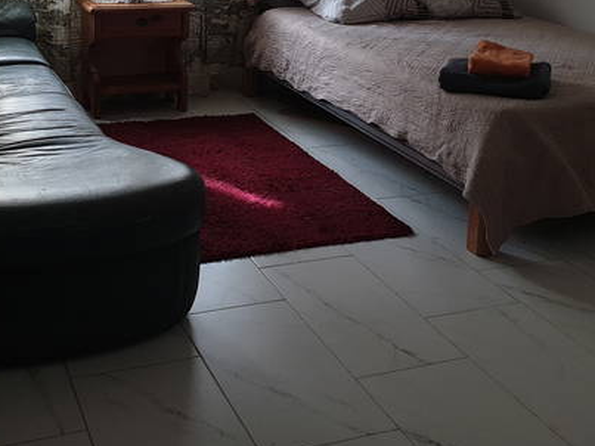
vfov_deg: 27.4
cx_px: 258
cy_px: 38
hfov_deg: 37.4
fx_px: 876
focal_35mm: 51
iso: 250
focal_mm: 4.3
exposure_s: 1/32
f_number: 2.4
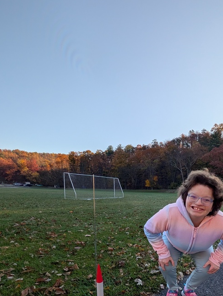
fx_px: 163
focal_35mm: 19
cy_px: 222
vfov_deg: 78.2
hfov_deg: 66.8
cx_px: 150
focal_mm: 2.02
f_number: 1.7
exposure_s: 1/2092
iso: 46
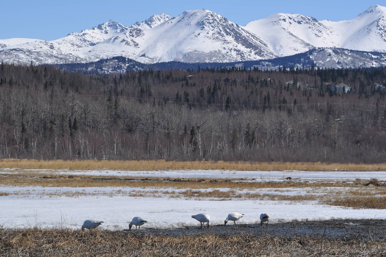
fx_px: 1126
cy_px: 128
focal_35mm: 105
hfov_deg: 19.5
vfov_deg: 13.0
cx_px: 193
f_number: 8
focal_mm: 70
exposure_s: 1/1000
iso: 200
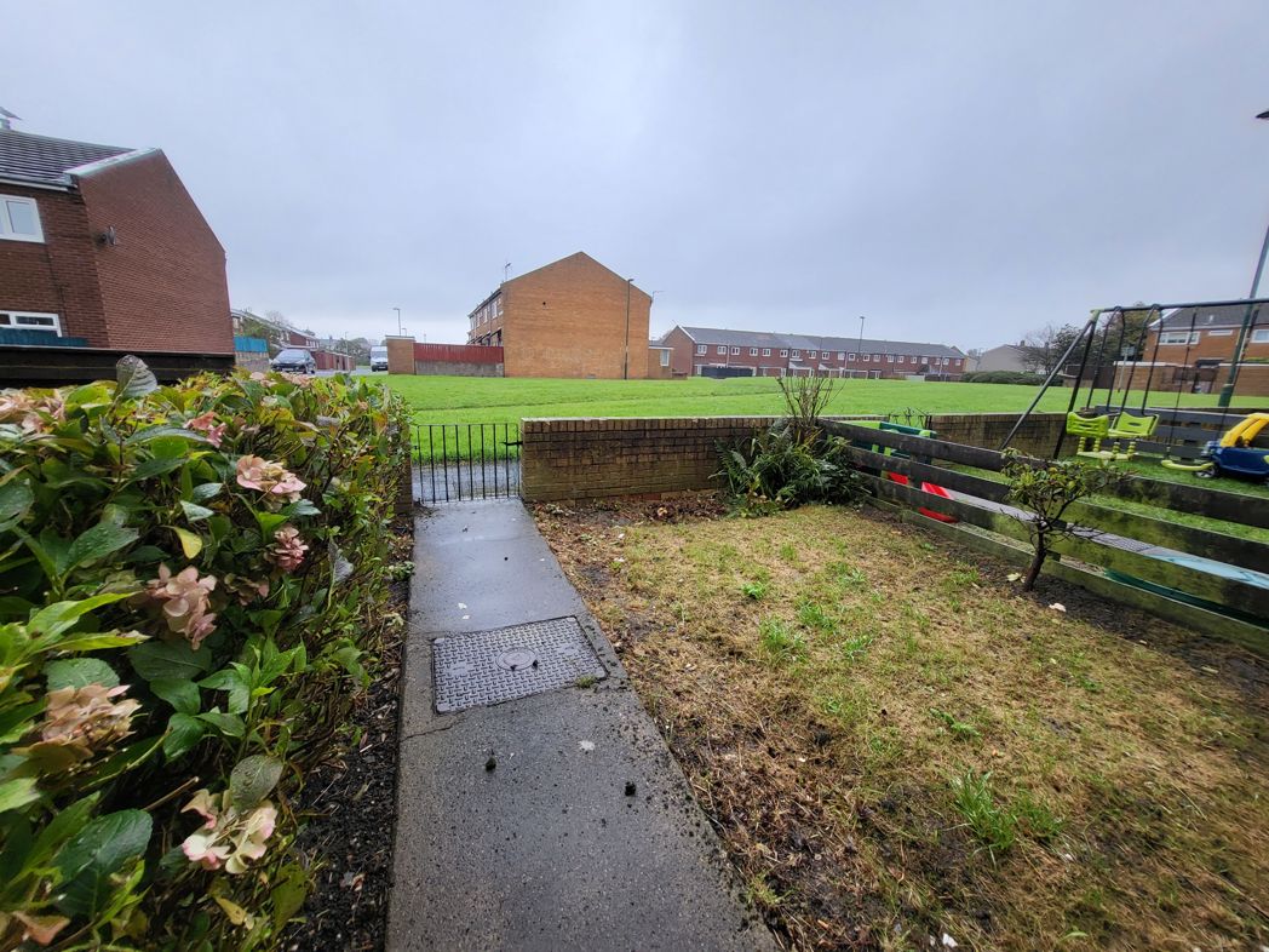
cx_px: 634
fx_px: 477
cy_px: 476
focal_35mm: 13
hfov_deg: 106.2
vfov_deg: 89.9
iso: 40
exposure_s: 1/100
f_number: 2.2
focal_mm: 1.74
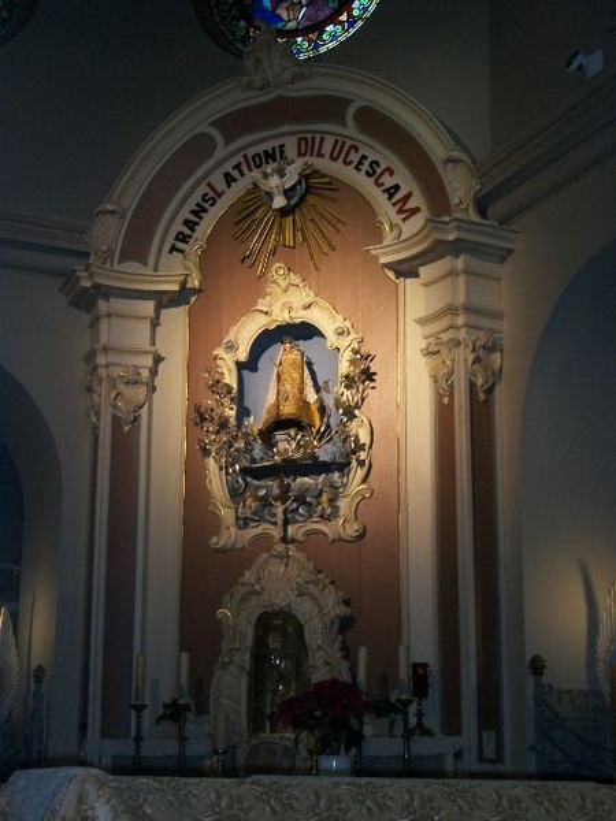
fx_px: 1471
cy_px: 410
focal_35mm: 62
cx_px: 308
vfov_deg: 31.2
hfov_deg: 23.7
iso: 250
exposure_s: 1/50
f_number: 4.1
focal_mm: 11
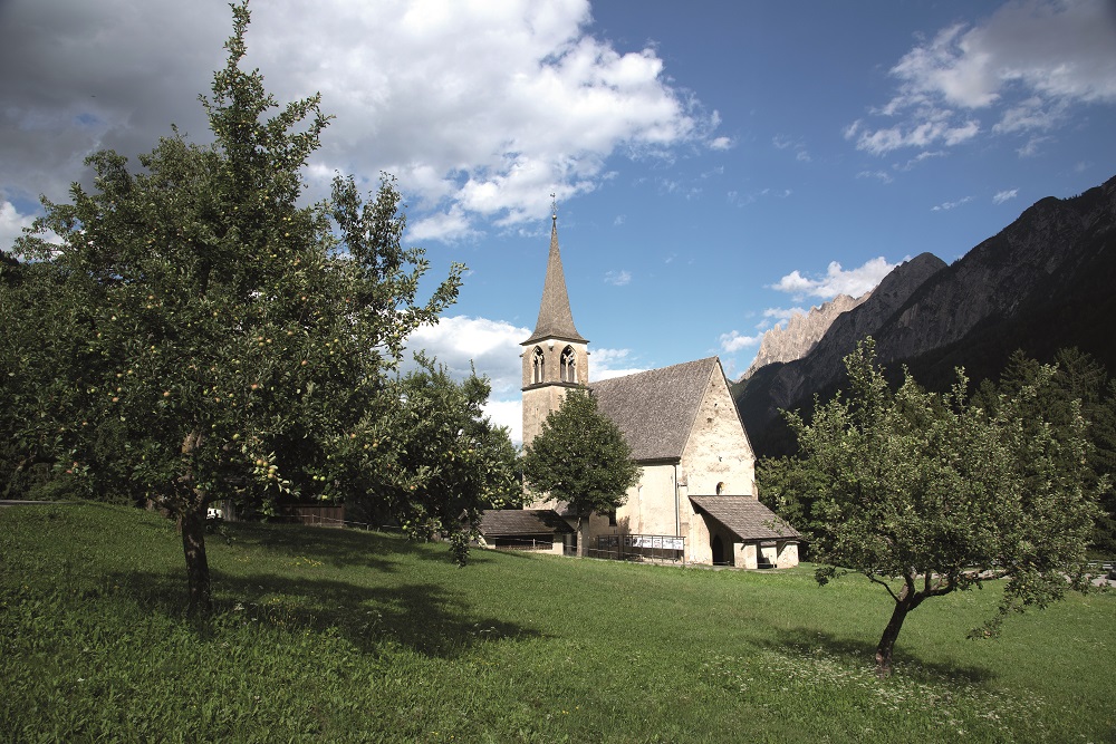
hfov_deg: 73.7
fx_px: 744
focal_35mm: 24
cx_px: 558
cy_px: 372
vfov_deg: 53.1
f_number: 10
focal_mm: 24
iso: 200
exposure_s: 1/400
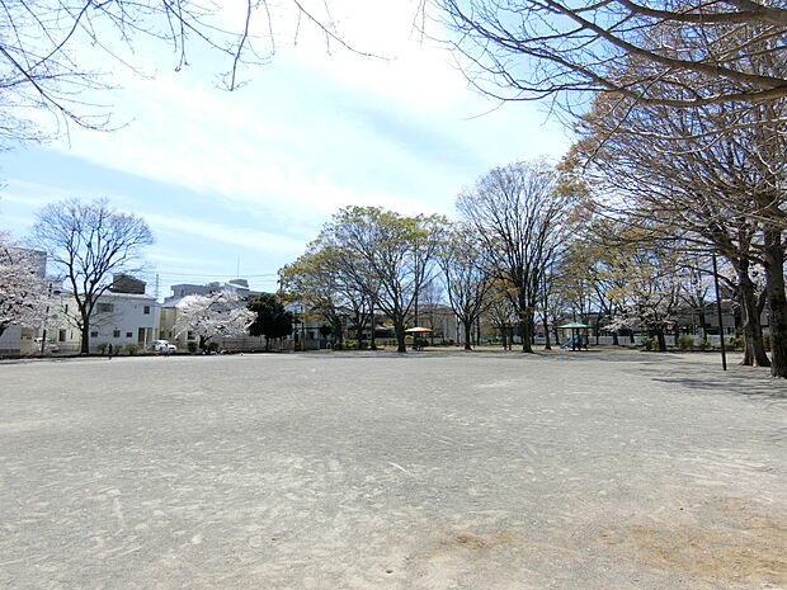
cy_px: 295
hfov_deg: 84.7
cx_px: 394
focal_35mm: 19
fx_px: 432
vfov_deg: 68.7
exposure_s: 1/1600
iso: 80
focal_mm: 4.06
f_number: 2.7
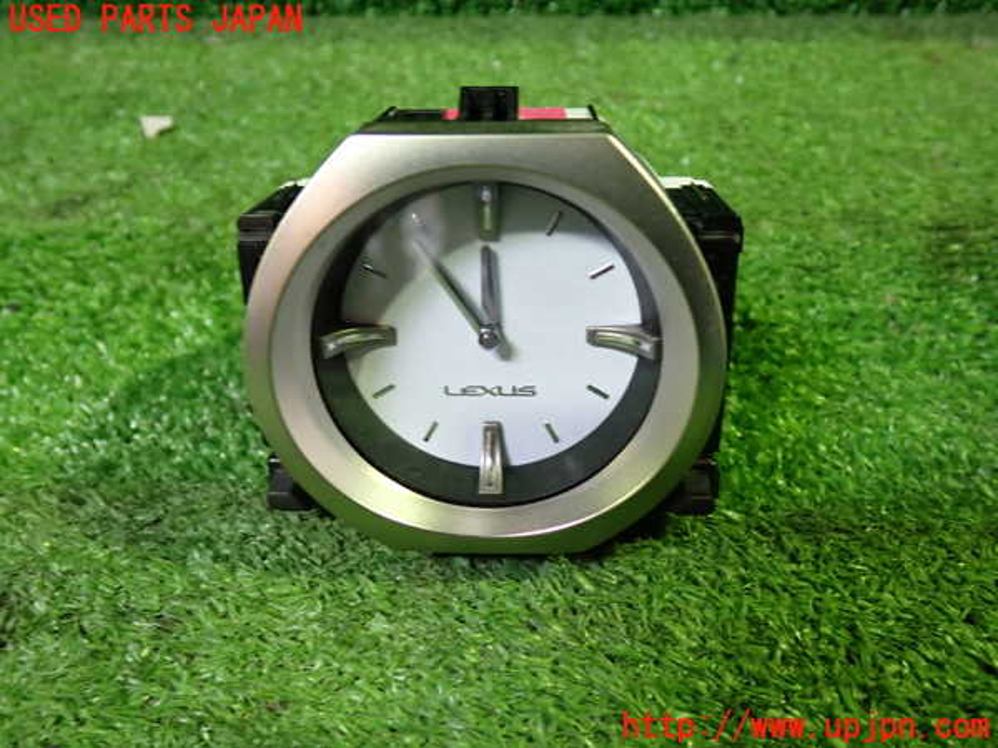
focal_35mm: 30
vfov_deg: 46.8
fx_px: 865
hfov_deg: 60.0
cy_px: 374
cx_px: 499
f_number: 2.3
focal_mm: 5.4
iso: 400
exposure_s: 1/30
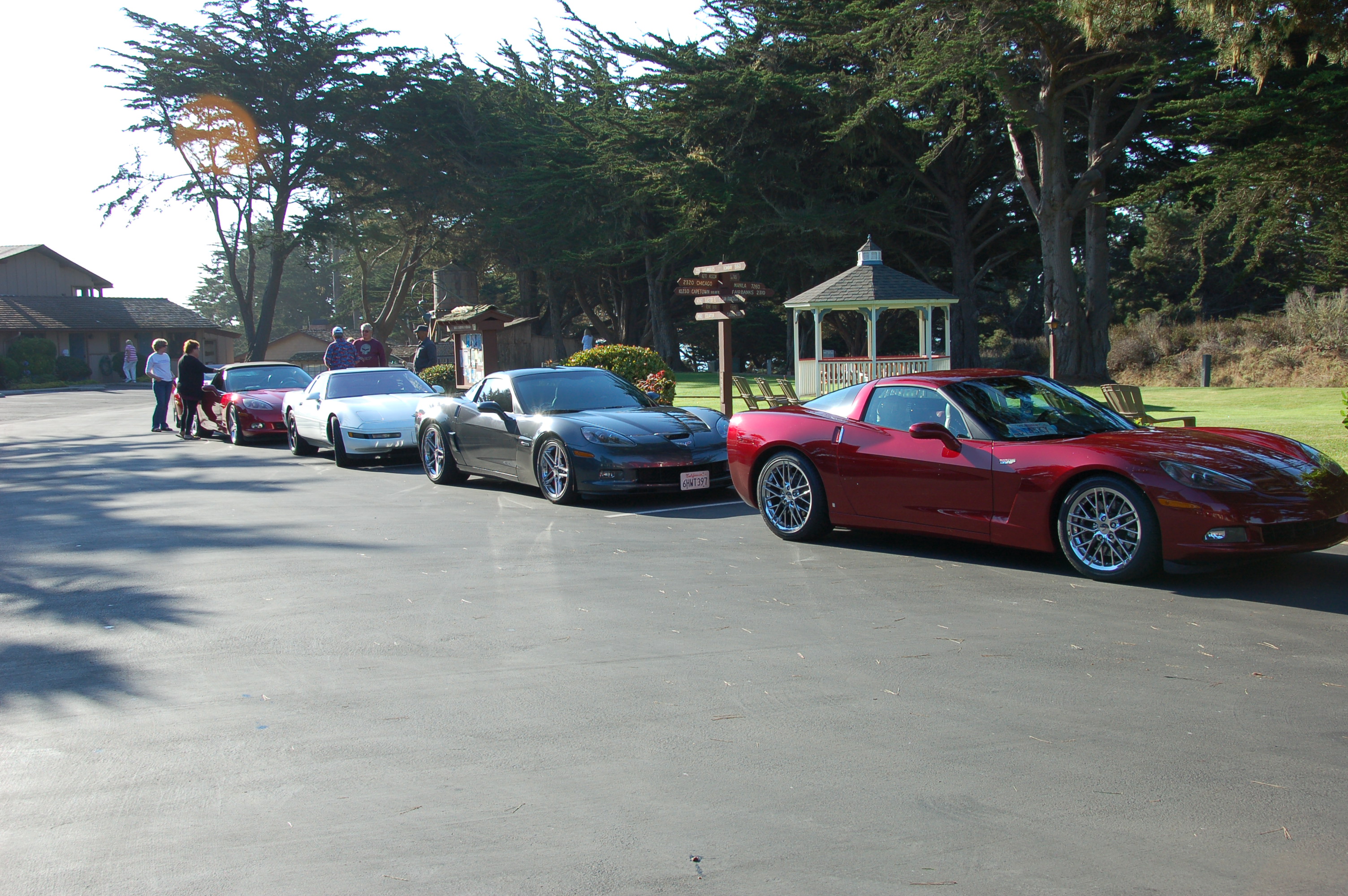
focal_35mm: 39
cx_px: 674
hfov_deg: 49.6
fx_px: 1459
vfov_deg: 34.1
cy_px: 448
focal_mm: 26
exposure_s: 1/250
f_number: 8
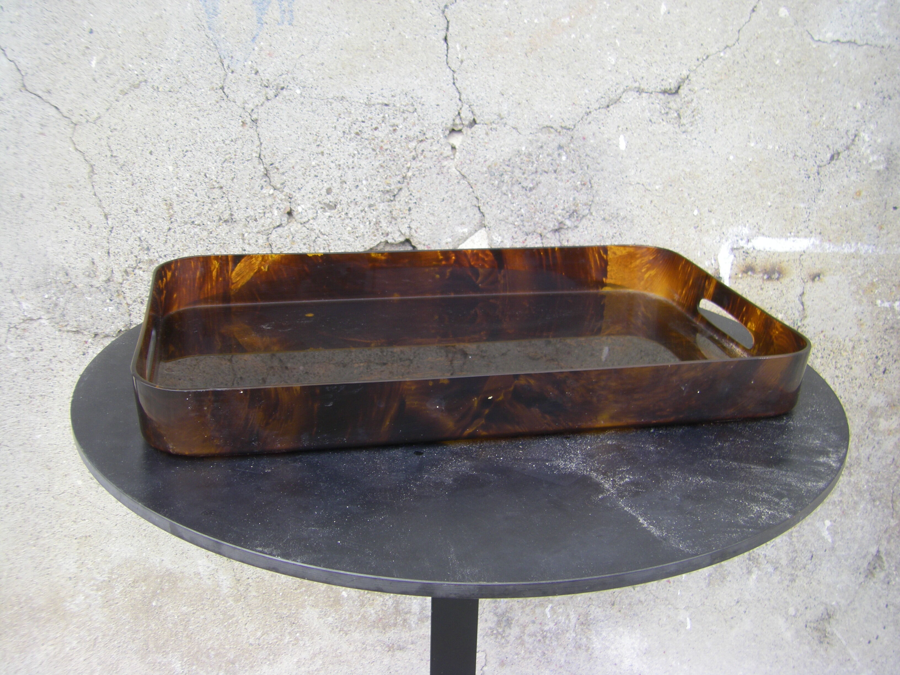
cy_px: 338
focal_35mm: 38
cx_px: 450
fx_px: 988
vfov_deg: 37.7
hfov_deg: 49.0
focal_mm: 6.3
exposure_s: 1/125
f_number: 3.5
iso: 64
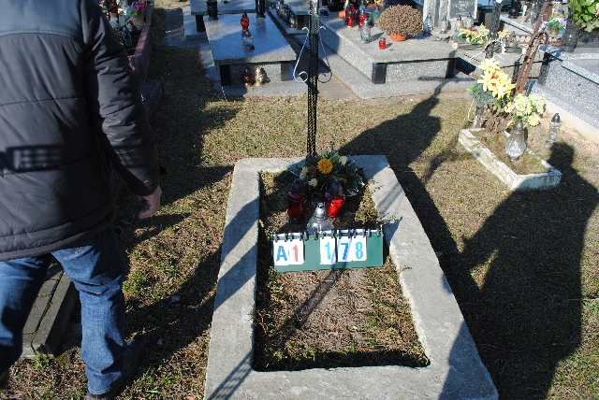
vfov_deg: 48.0
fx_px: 450
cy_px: 200
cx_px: 300
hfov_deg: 67.3
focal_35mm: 27
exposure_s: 1/200
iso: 100
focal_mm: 18
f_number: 7.1
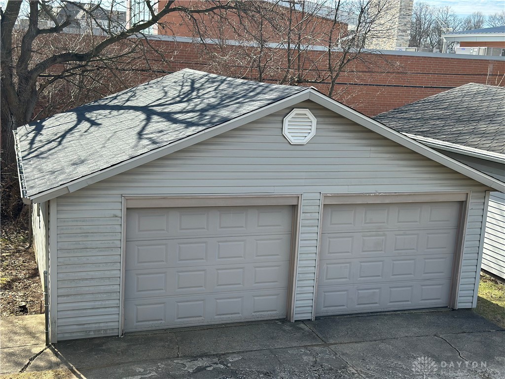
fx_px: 700
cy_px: 190
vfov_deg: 30.3
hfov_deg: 39.7
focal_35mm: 48
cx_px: 252
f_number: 1.78
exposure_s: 1/2304
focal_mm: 6.86
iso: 80
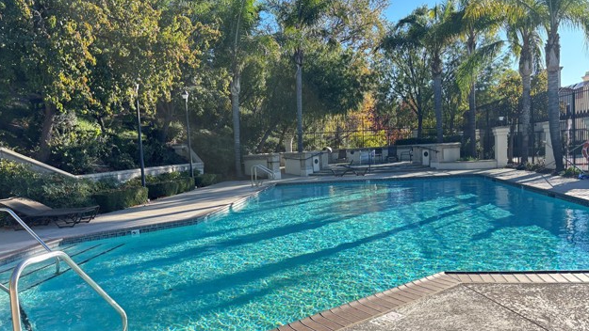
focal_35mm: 29
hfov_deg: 66.0
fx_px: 453
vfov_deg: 40.1
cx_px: 292
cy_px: 189
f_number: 1.6
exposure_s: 1/662
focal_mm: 5.96
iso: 50
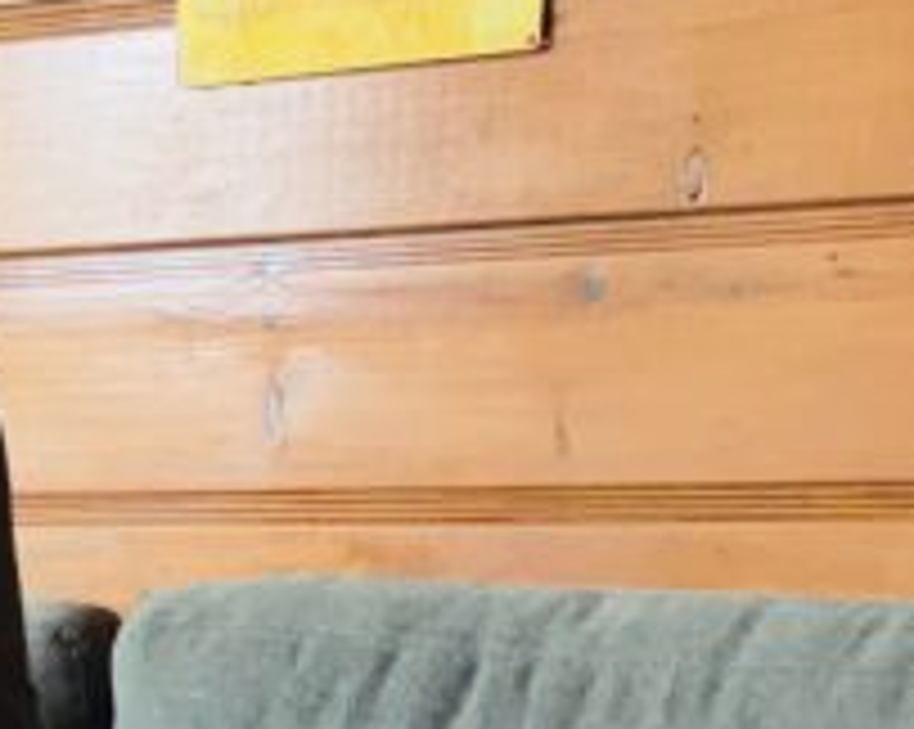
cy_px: 1454
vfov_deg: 11.0
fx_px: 3459
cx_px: -243
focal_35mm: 128
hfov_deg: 14.5
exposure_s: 1/50
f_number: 1.6
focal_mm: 5.1
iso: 500
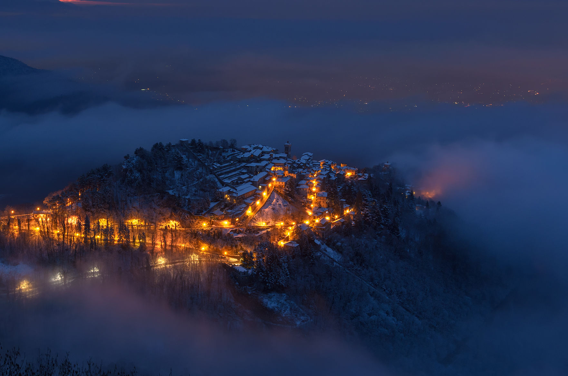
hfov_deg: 40.2
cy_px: 158
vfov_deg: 27.4
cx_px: 219
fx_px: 771
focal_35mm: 49
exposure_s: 10
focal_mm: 24
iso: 200
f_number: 7.1
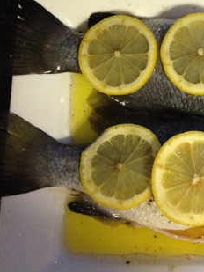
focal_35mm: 68
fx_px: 534
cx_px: 189
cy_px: 77
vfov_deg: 28.2
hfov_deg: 21.1
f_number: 2.4
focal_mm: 4.28
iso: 500
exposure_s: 1/17
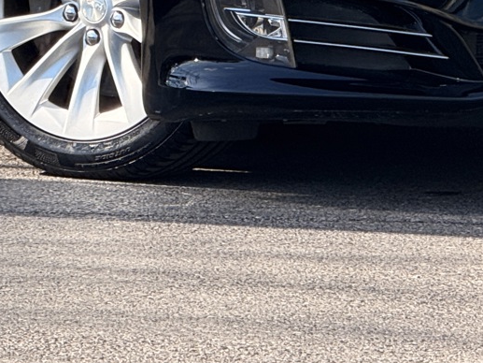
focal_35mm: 418
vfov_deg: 3.5
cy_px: -148
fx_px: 5834
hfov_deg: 4.7
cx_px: 197
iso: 64
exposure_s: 1/467
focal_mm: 15.66
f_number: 2.8
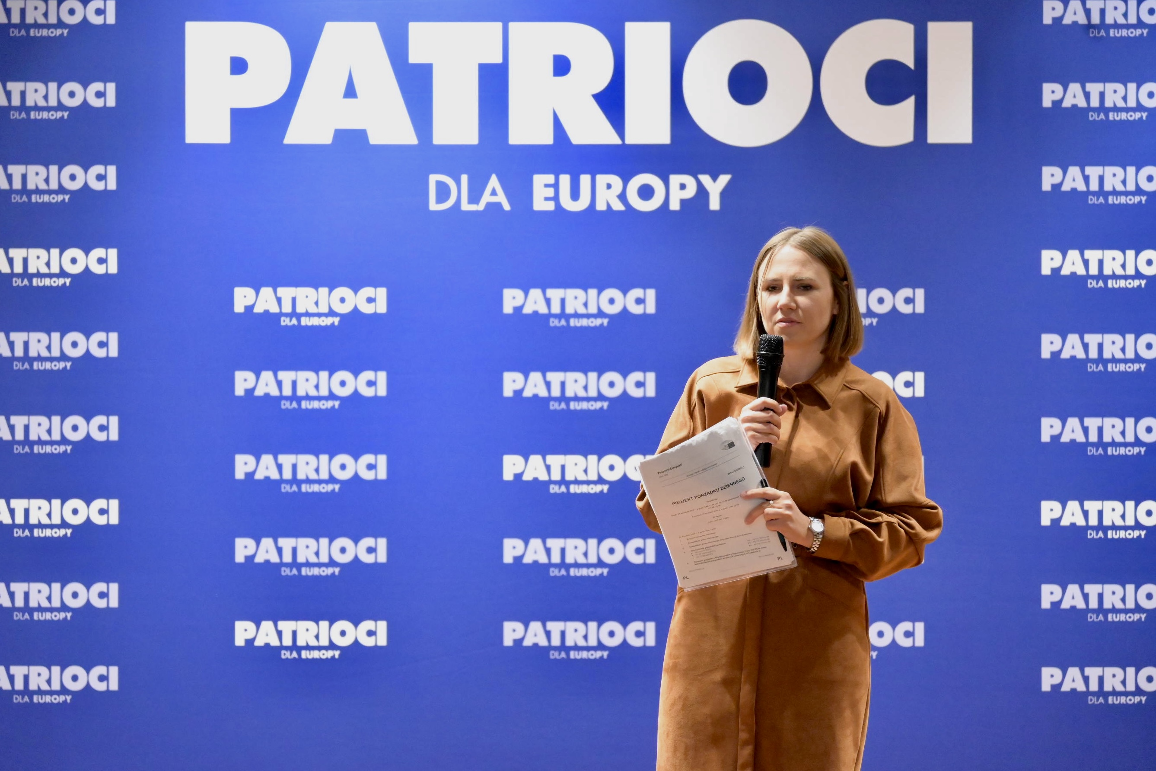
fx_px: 5298
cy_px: 386
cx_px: 578
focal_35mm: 165
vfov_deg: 8.3
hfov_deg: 12.5
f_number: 5
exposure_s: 1/30
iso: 6400
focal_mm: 110
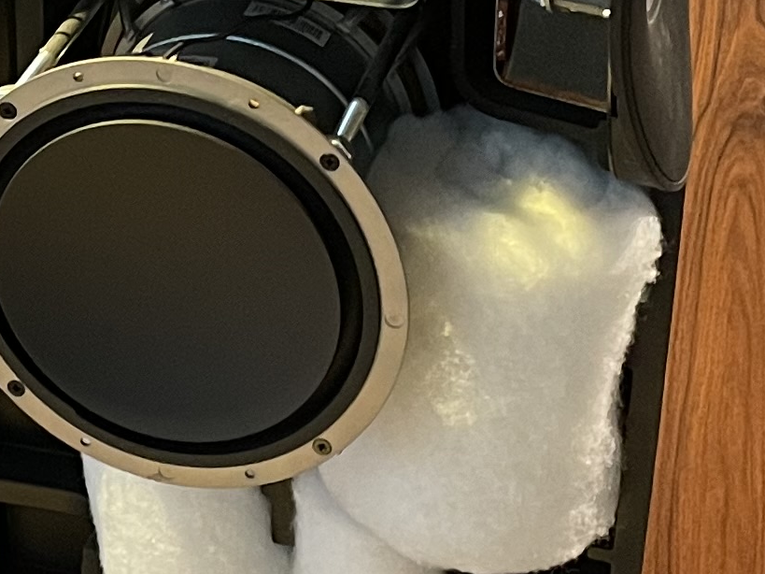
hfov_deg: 15.3
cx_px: 140
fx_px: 2828
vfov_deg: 11.4
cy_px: -46
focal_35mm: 128
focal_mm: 4.2
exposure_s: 1/50
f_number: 1.6
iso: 400
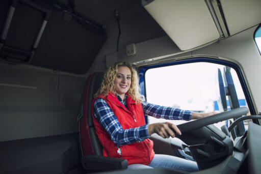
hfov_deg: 83.9
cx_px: 130
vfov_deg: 62.0
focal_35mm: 20
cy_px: 87
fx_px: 145
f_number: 1.8
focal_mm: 20
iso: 320
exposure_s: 1/500
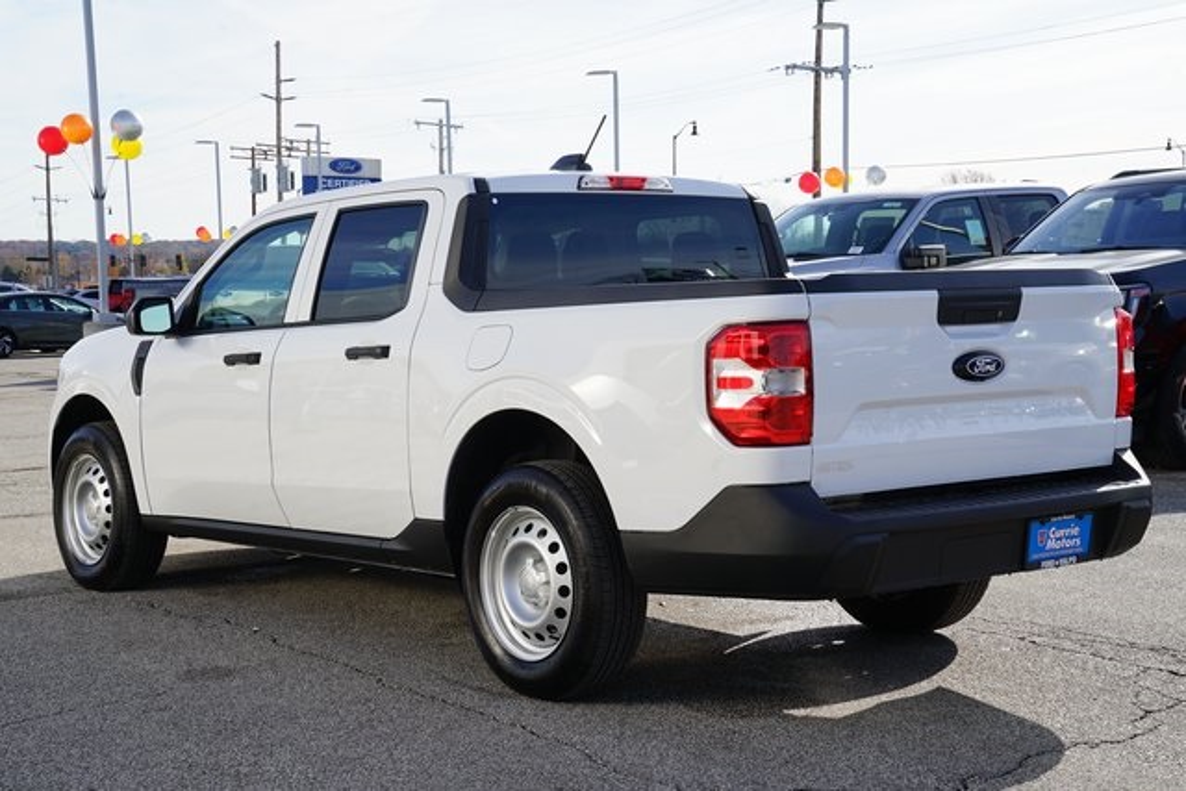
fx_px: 1812
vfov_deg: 24.6
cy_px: 396
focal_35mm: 55
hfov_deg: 36.2
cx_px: 593
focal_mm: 55
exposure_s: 1/80
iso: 100
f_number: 13
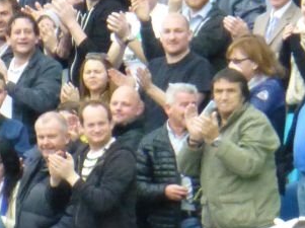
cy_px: 185
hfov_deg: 1.0
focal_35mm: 1916
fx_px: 16862
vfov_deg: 0.8
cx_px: -82
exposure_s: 1/800
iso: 1600
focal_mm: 86
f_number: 6.4
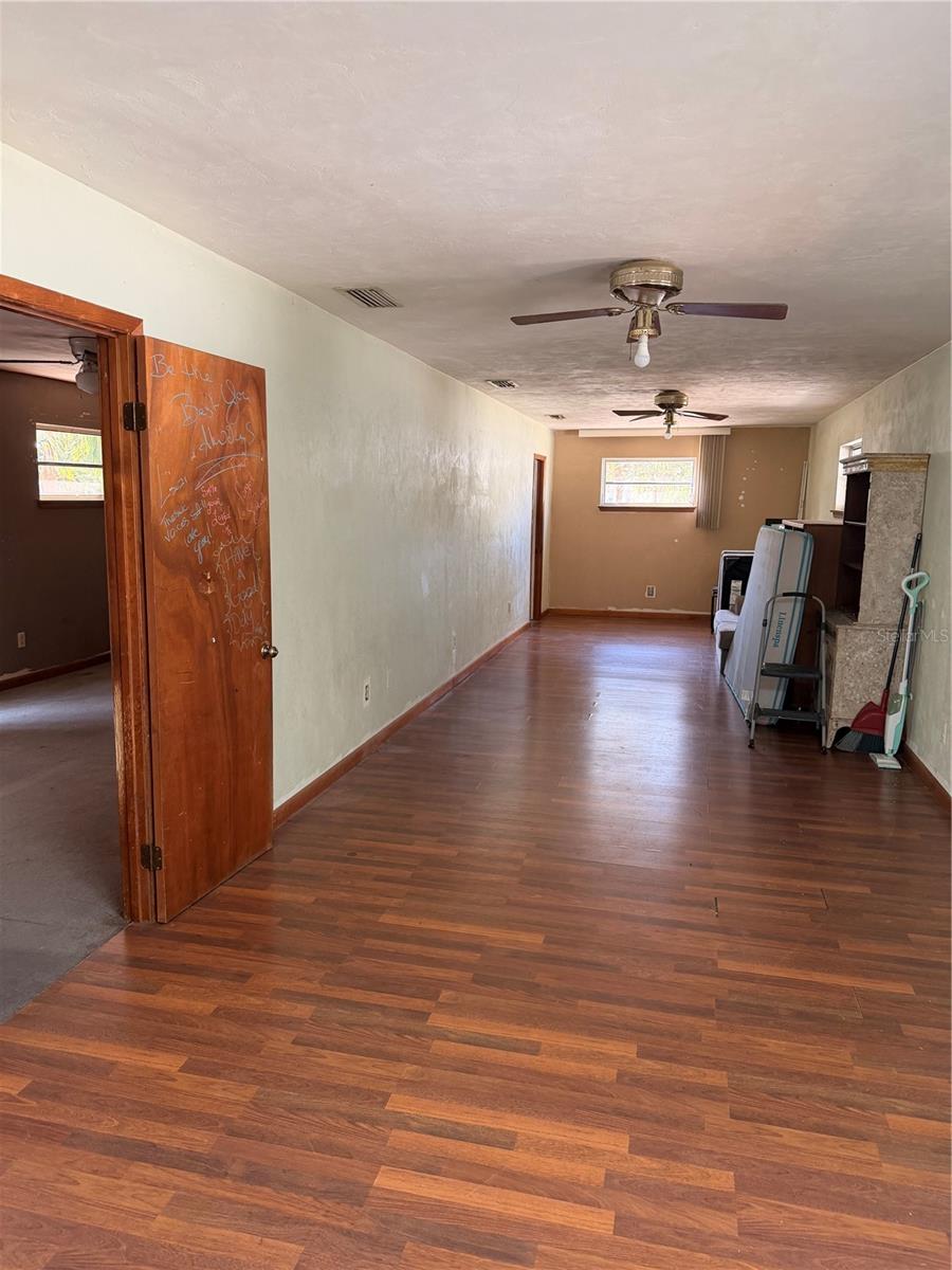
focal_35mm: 24
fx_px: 880
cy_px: 635
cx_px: 476
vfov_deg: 71.6
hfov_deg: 56.8
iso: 200
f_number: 1.78
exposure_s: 1/100
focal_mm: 6.76
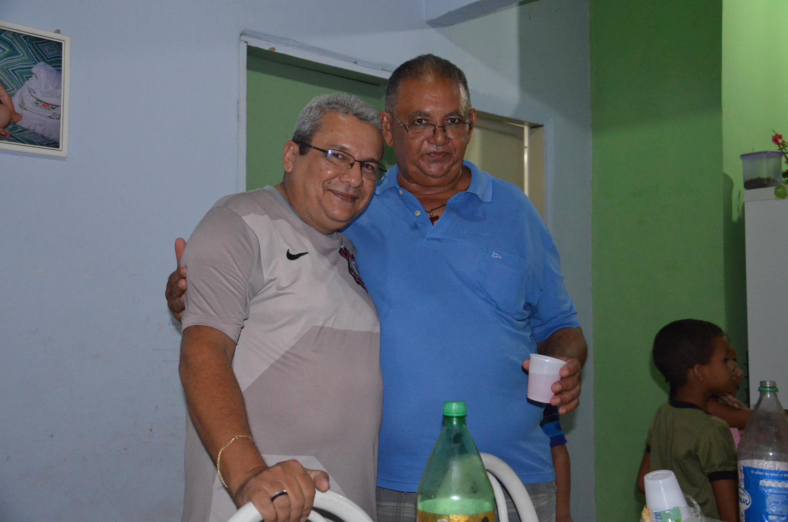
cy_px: 261
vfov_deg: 31.8
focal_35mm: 42
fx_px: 917
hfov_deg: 46.5
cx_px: 394
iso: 3200
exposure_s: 1/60
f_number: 4
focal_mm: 28
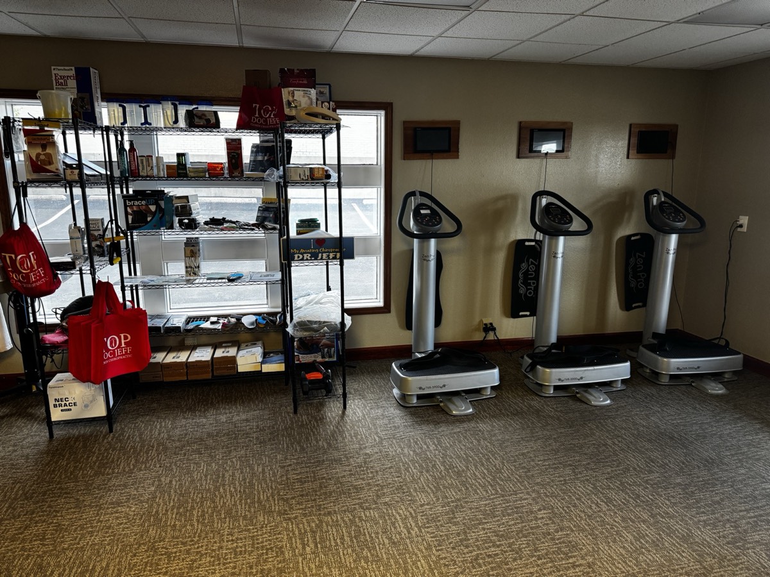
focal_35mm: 24
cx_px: 385
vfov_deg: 56.8
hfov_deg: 71.6
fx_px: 534
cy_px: 288
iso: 250
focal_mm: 6.76
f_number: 1.78
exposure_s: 1/60
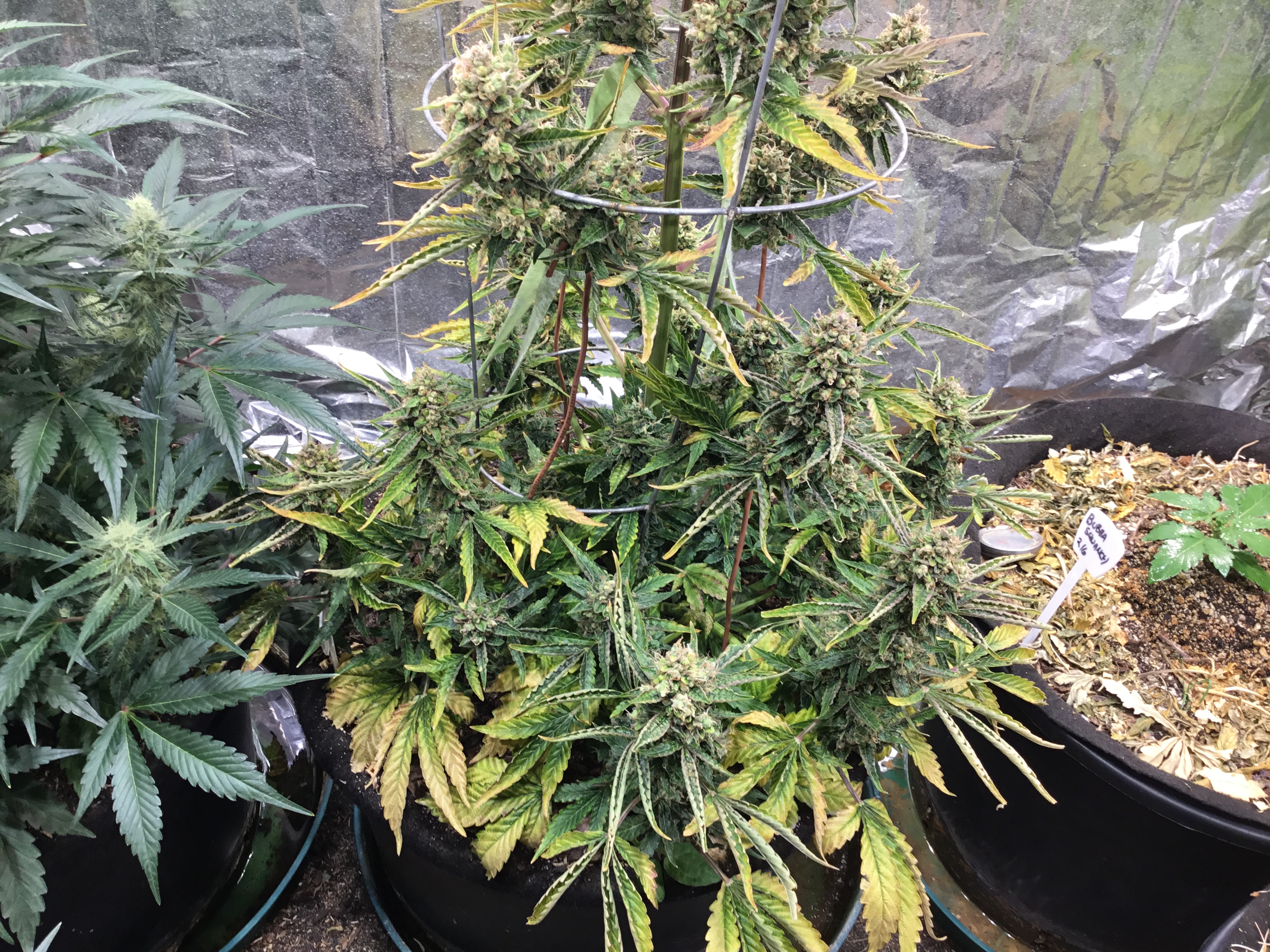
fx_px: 1137
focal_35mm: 31
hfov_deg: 58.4
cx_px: 635
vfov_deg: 45.4
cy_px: 476
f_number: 2.4
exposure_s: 1/120
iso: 25
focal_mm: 3.3
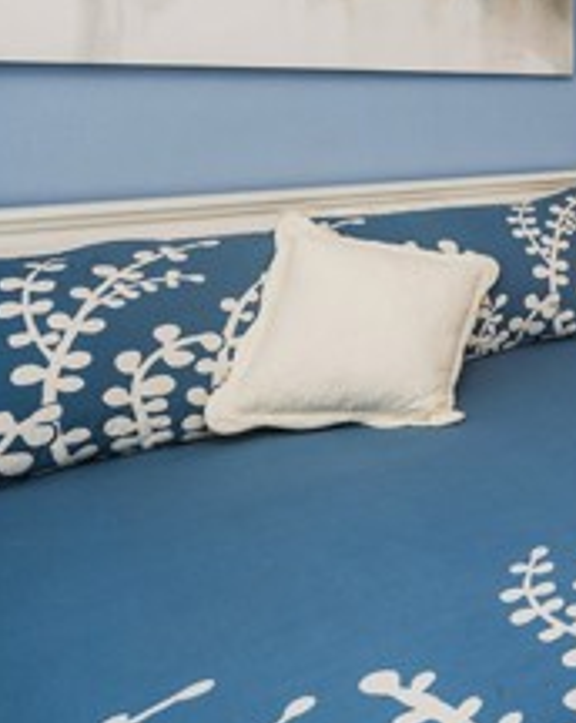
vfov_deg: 43.8
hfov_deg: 26.1
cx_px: 894
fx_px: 833
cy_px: 107
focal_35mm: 39
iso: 100
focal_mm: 14
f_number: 5.6
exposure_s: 1/10
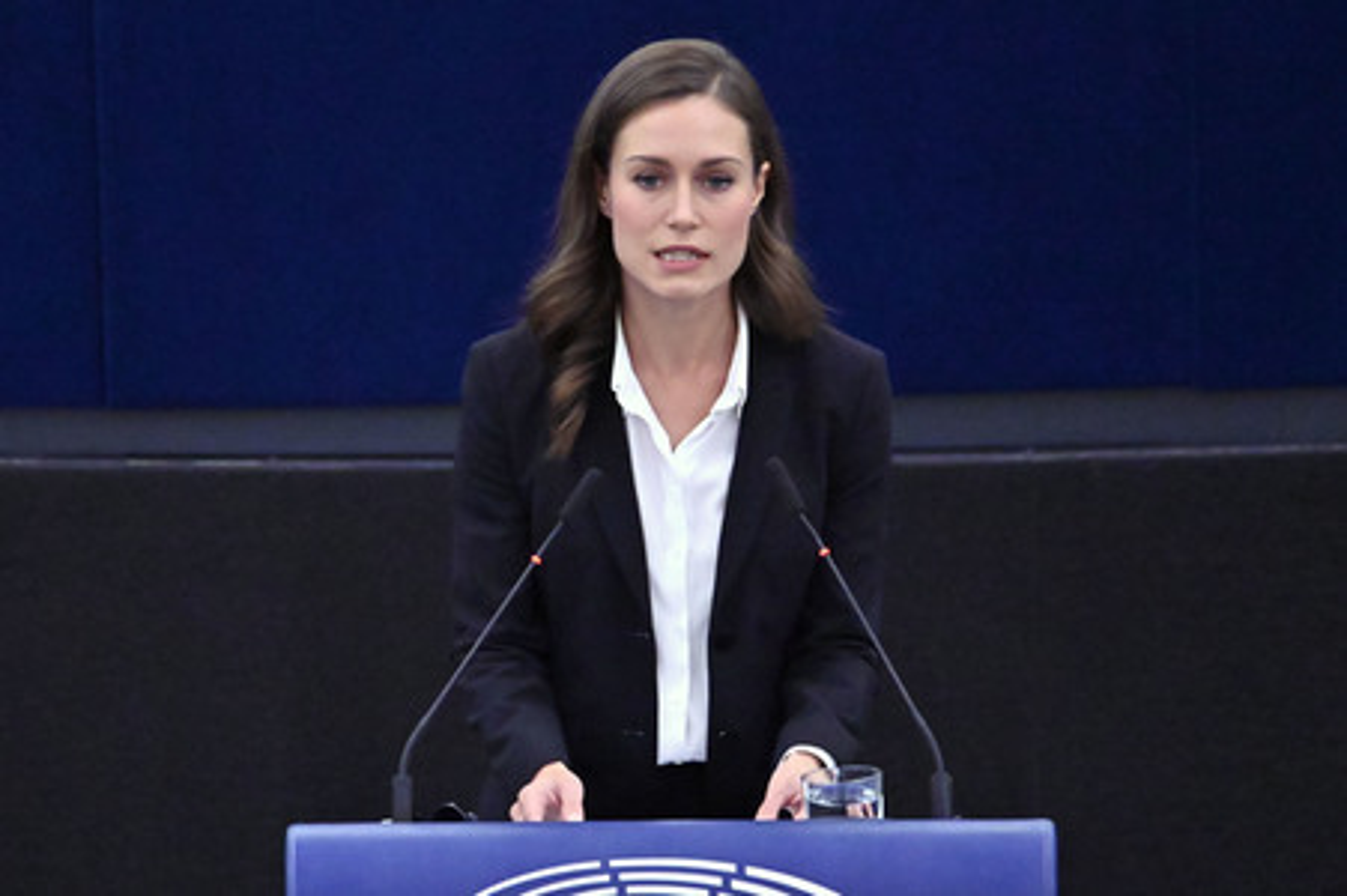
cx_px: 674
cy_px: 448
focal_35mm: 600
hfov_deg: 3.4
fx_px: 22433
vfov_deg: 2.3
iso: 16000
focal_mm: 600
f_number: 6.3
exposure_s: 1/1000
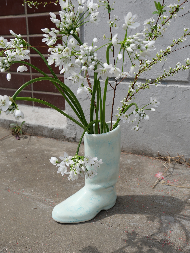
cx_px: 95
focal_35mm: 33
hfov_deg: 42.9
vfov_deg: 55.4
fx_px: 242
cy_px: 126
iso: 200
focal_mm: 14.8
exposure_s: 1/640
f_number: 5.6
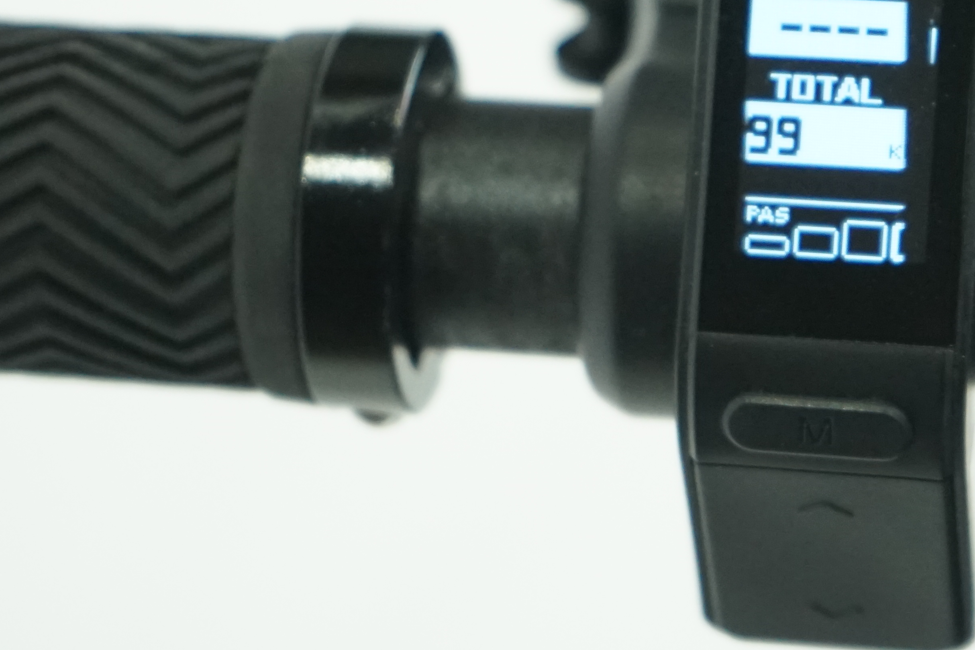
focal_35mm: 173
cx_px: 828
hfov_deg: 11.8
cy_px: -45
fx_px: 4684
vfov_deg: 7.9
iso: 2500
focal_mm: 70
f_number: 5.6
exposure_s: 1/200
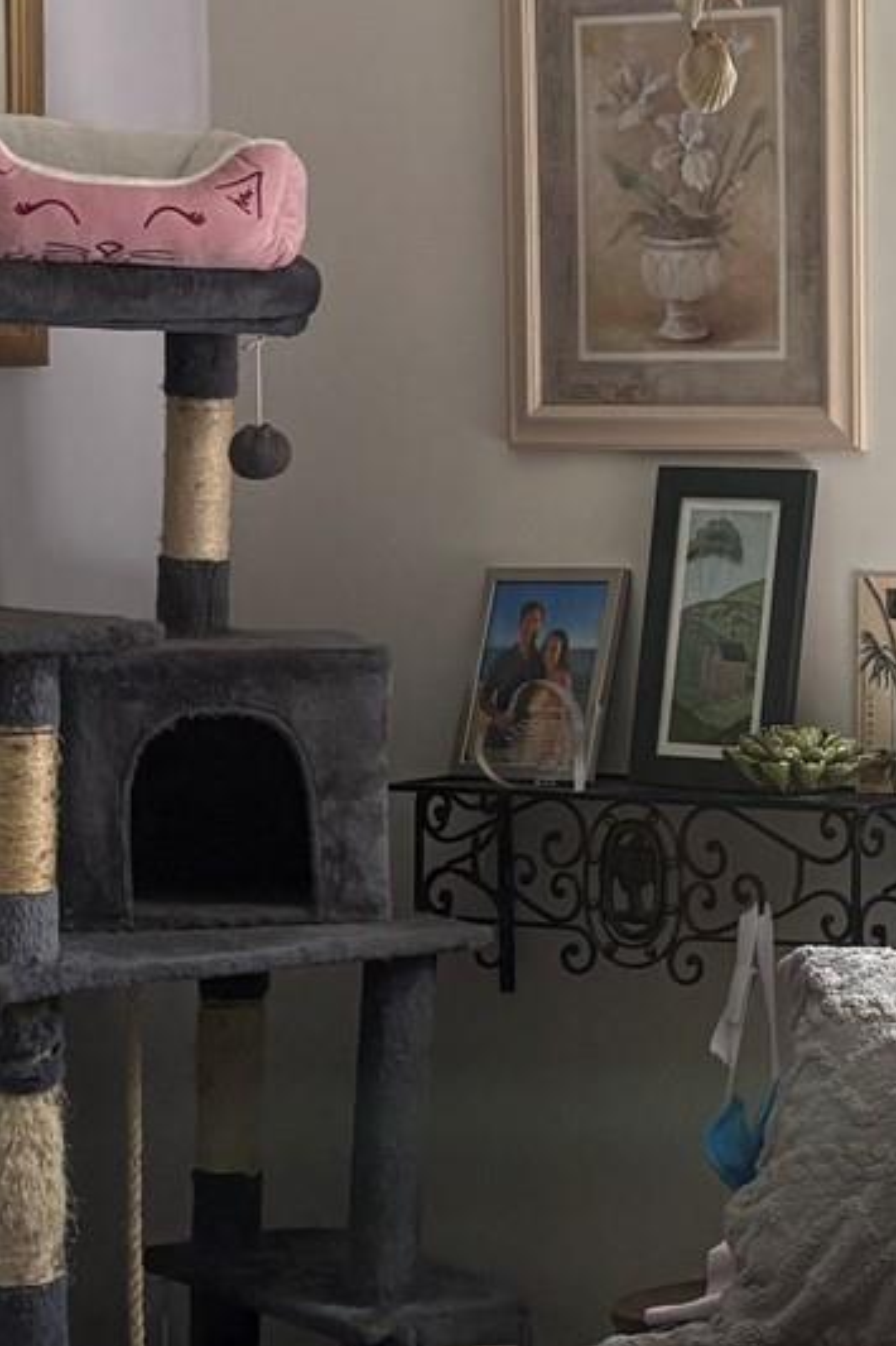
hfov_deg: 12.8
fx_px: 3885
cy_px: 619
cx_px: 1123
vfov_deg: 19.6
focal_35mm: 104
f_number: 1.6
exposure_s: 1/121
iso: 125
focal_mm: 5.96
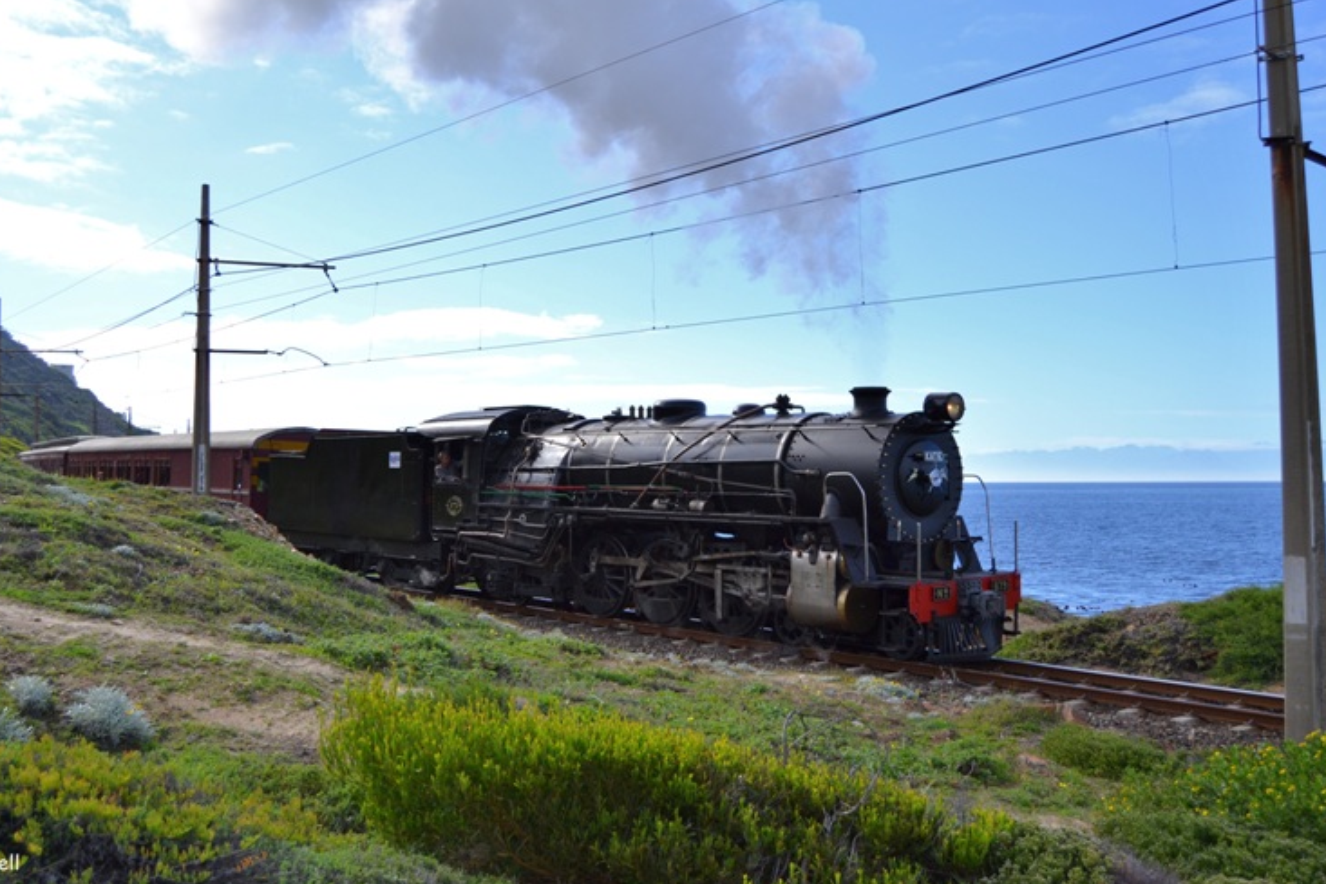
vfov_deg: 36.9
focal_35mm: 36
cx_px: 610
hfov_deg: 53.1
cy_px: 408
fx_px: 1326
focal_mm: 22
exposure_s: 1/1250
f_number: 5
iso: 200
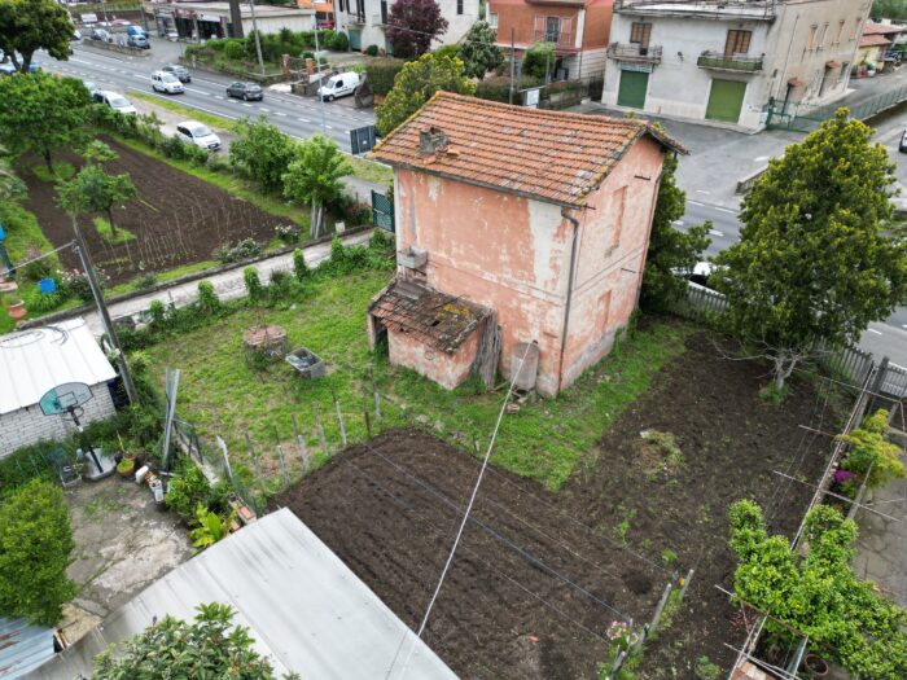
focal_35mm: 24
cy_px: 340
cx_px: 454
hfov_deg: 71.6
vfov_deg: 56.8
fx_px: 629
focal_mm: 6.72
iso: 140
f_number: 1.7
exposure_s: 1/1250
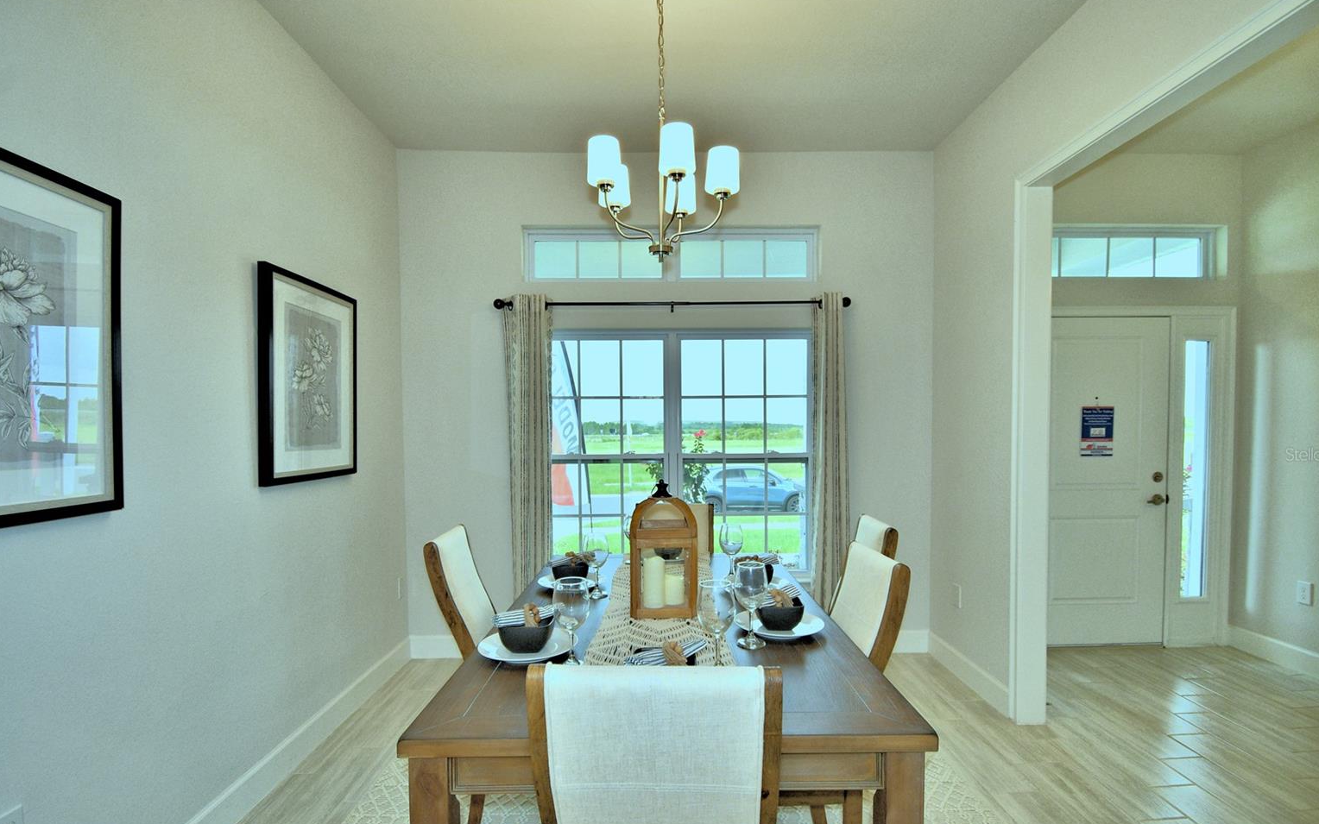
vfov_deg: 71.1
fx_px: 575
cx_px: 672
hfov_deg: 97.8
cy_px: 454
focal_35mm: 16
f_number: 4.5
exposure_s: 1/60
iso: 180
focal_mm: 10
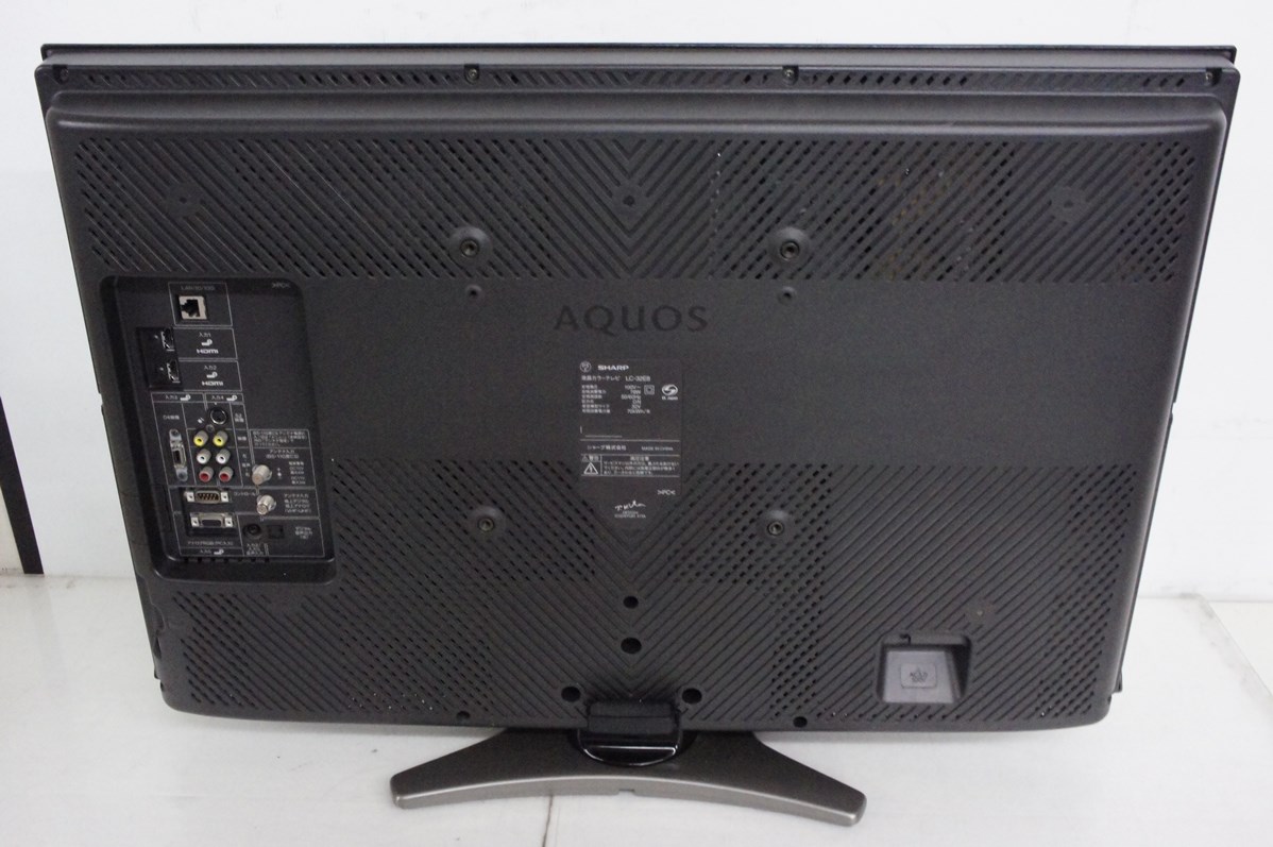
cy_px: 424
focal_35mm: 34
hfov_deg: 55.1
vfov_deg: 38.3
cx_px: 636
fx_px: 1219
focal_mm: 23
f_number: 10
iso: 6400
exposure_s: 1/50
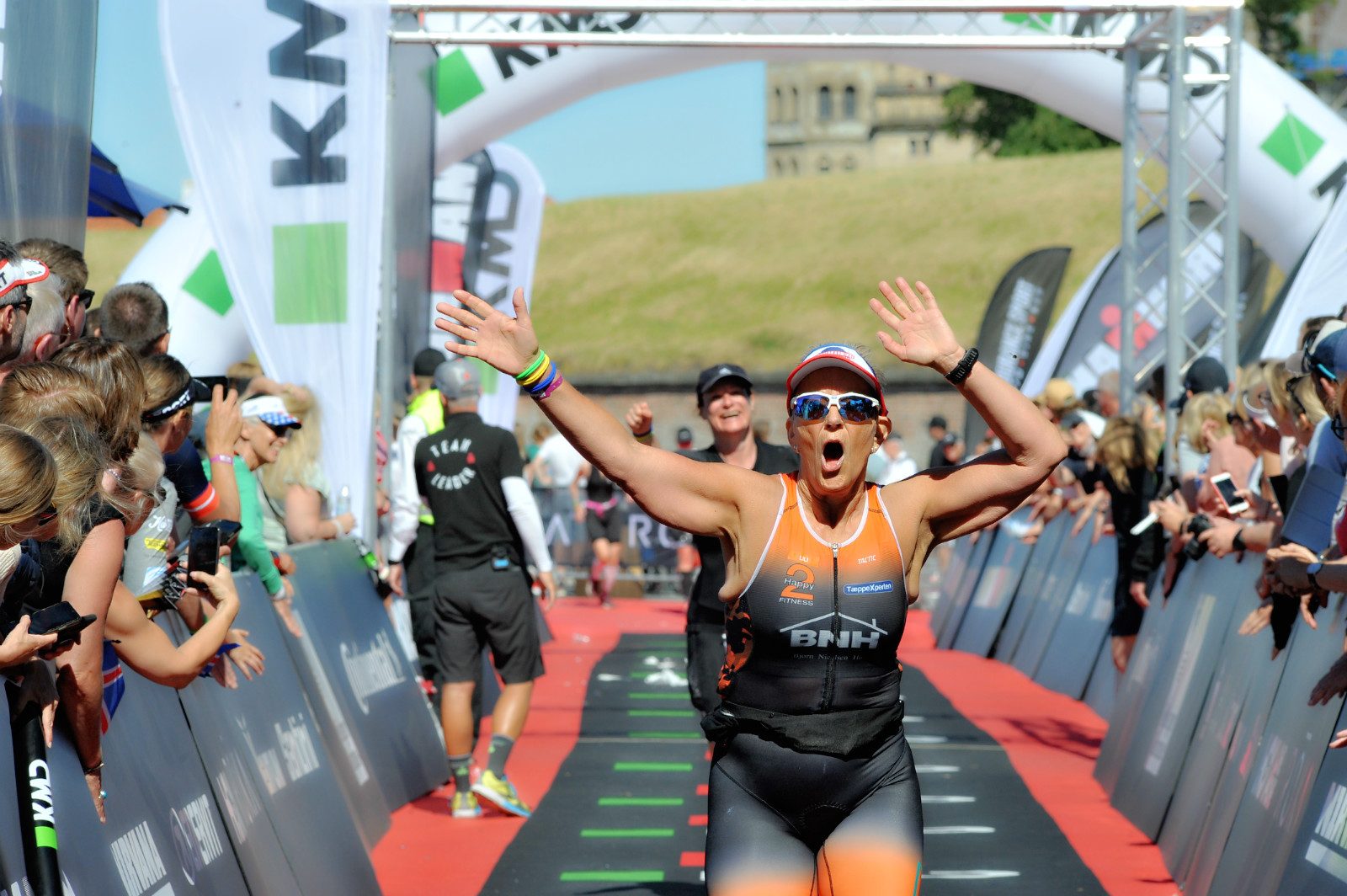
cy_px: 448
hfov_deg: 11.4
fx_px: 6729
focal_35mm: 180
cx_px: 674
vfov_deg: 7.6
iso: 800
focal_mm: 180
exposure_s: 1/1250
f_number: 11
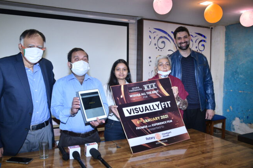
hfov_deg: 61.9
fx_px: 211
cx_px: 119
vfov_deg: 43.6
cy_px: 80
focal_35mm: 30
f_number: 5.6
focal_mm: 28
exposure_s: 1/125
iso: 800
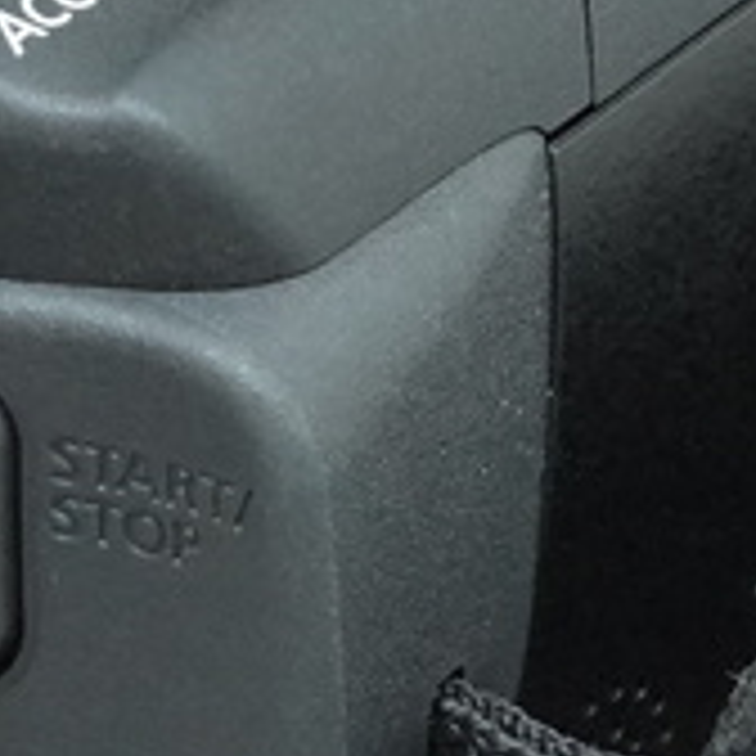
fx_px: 5559
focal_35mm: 225
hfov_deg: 7.8
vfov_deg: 7.7
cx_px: 531
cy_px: 22
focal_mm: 13.84
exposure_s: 1/40
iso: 2000
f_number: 5.6
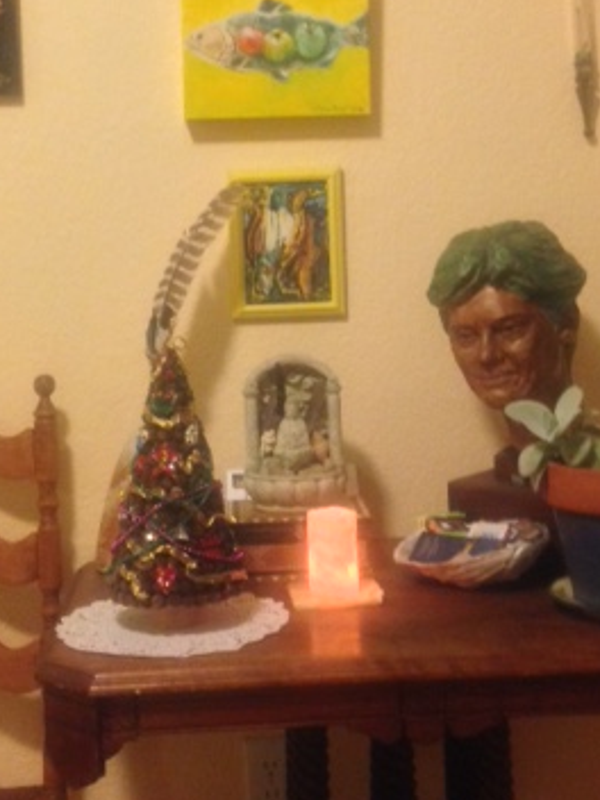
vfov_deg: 31.7
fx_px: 1387
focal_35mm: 60
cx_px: 284
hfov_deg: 24.4
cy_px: 214
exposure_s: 1/20
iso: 320
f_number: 2.4
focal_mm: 4.12
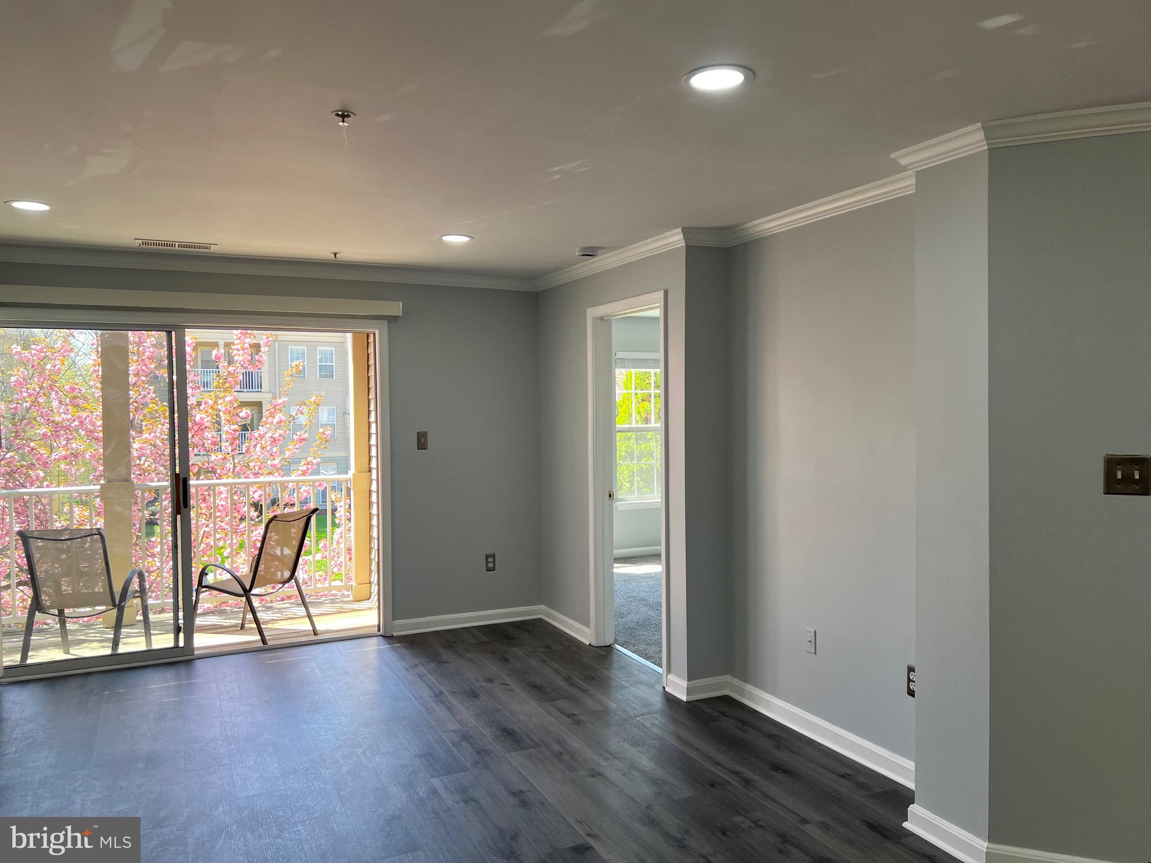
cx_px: 576
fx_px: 865
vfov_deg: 53.1
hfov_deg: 67.3
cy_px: 432
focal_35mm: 26
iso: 50
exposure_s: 1/231
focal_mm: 5.7
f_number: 1.5
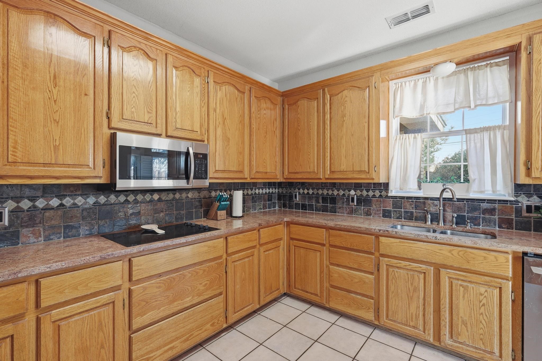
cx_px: 271
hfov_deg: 96.7
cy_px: 180
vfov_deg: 73.7
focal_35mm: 16
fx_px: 241
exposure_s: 1/400
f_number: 9
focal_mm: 16
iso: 200
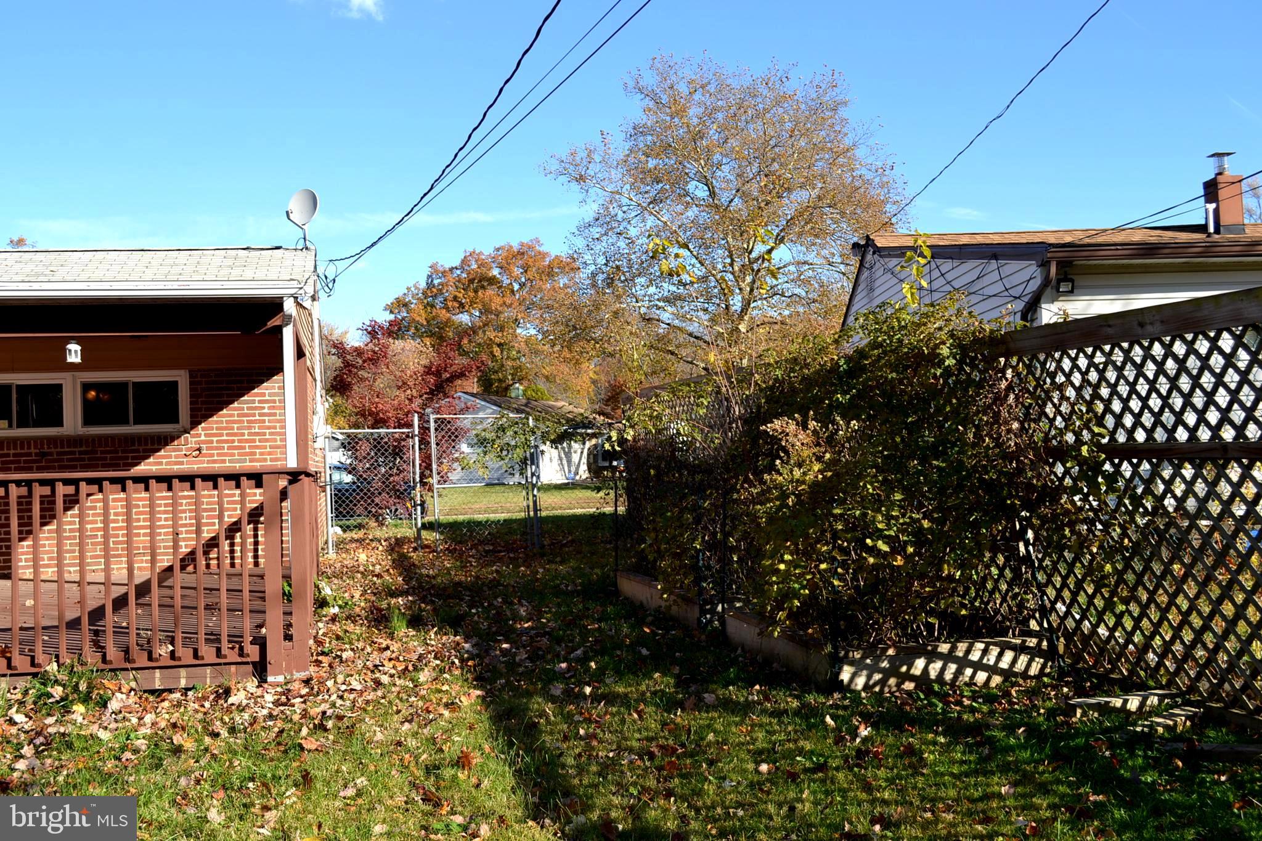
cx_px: 631
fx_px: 1262
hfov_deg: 53.1
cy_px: 420
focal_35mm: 36
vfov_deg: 36.9
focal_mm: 24
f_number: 7.1
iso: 100
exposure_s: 1/200
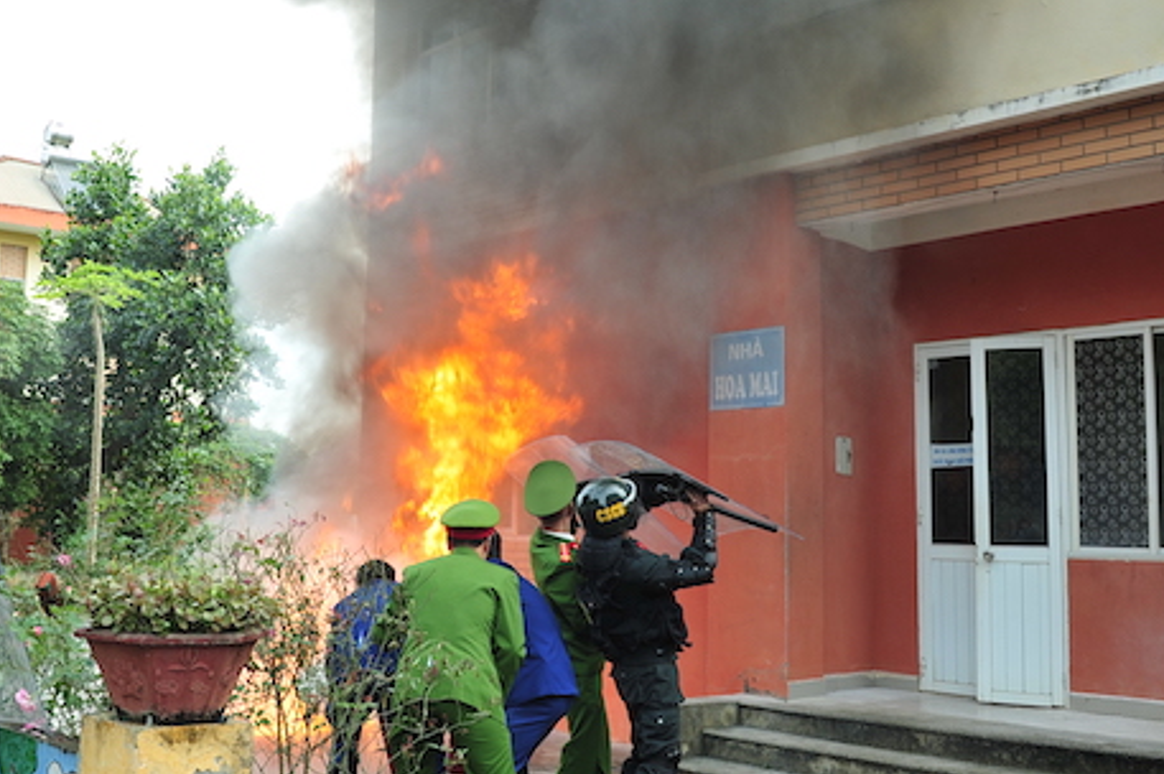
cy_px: 349
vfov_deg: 31.8
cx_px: 428
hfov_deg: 46.0
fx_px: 1357
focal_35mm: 42
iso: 250
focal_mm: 24
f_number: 7.1
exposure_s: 1/100
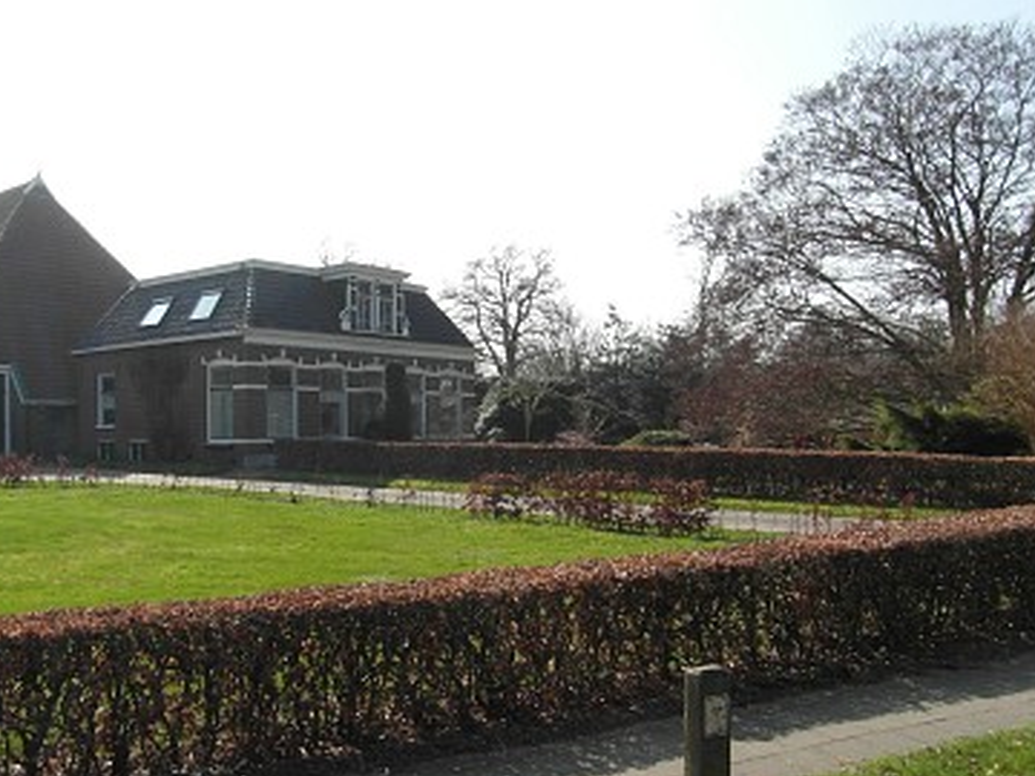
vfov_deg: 46.8
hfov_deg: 59.5
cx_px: 420
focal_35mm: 30
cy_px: 414
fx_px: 897
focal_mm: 4
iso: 80
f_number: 5.2
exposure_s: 1/250
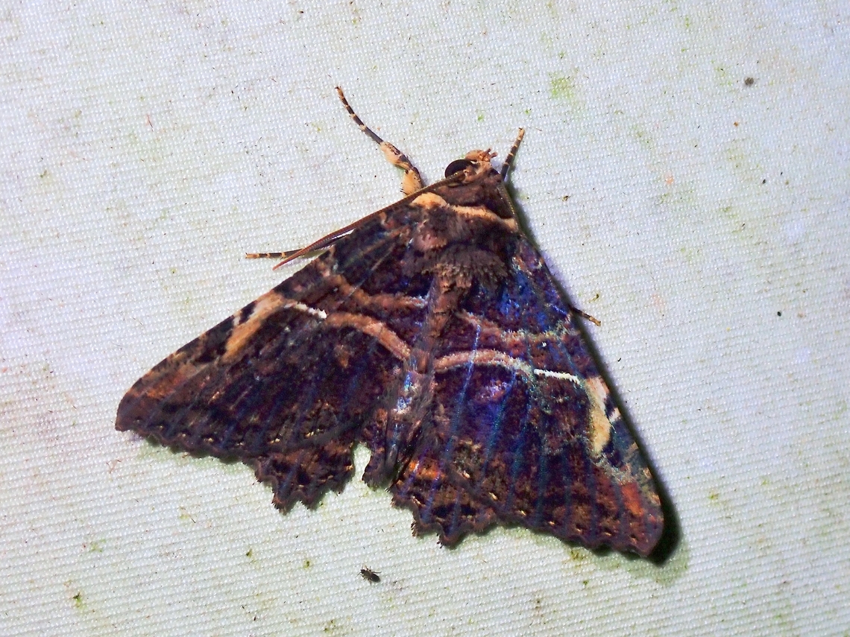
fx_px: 2456
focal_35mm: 100
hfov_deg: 19.6
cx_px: 425
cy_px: 318
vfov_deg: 14.8
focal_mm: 18
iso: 200
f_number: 6.3
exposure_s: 1/200
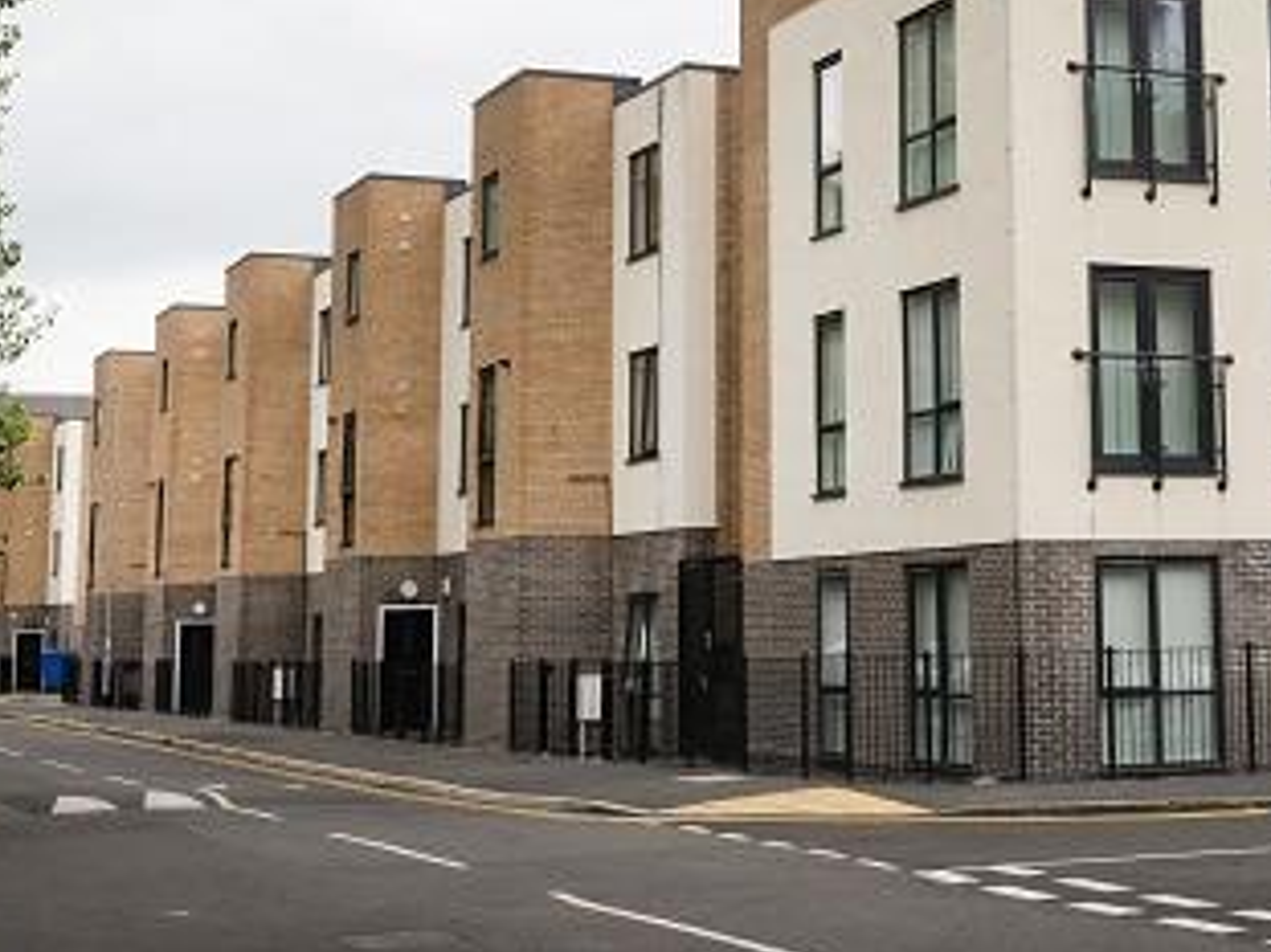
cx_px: 842
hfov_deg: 28.0
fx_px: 2533
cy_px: 157
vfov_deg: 21.0
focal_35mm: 69
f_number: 11
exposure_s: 1/100
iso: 200
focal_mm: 34
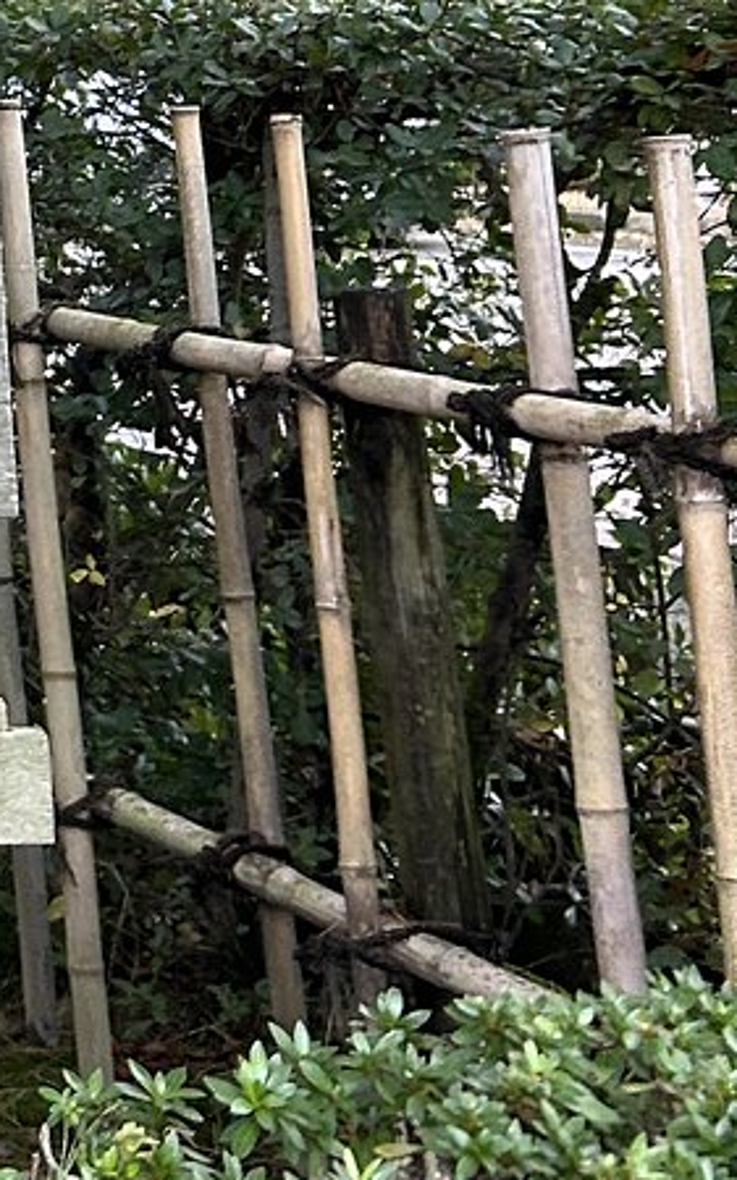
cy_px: -168
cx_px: -771
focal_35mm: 94
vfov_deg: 20.9
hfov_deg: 12.2
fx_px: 3023
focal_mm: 5.7
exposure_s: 1/72
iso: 125
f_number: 1.5
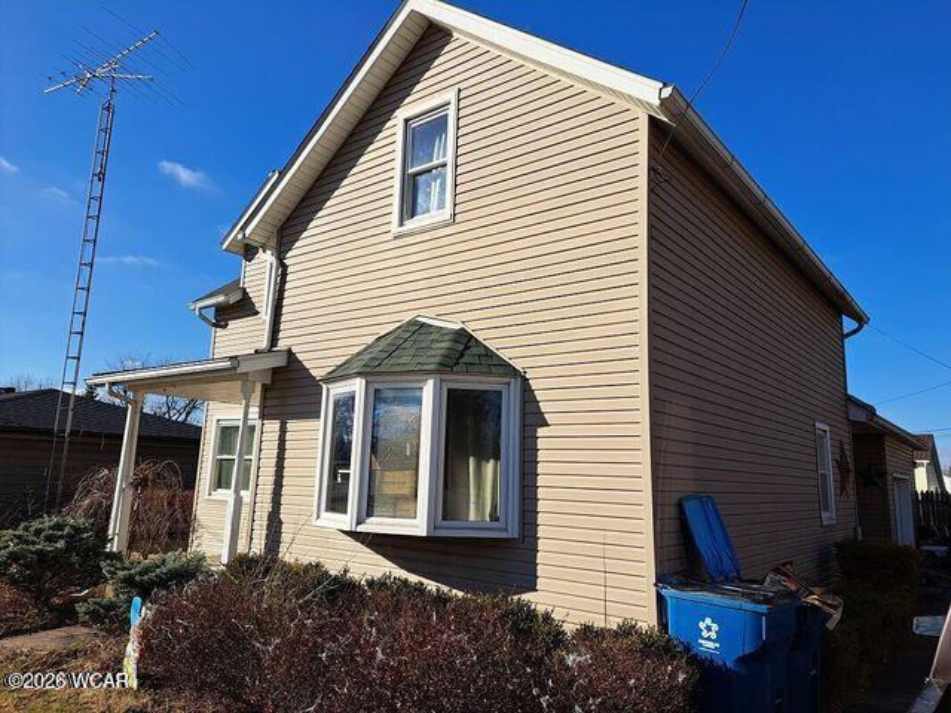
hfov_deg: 71.6
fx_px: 659
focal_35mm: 24
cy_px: 356
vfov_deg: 56.8
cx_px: 476
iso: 50
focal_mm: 5.23
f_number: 1.8
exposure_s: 1/1876
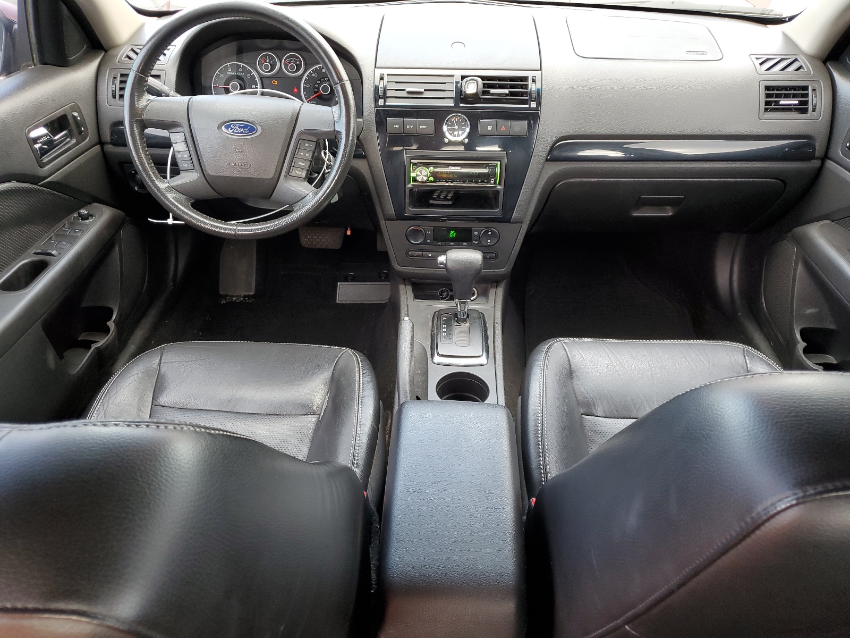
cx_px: 425
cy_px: 319
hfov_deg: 67.3
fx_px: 638
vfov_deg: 53.1
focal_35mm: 26
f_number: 1.5
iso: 67
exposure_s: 1/60.2
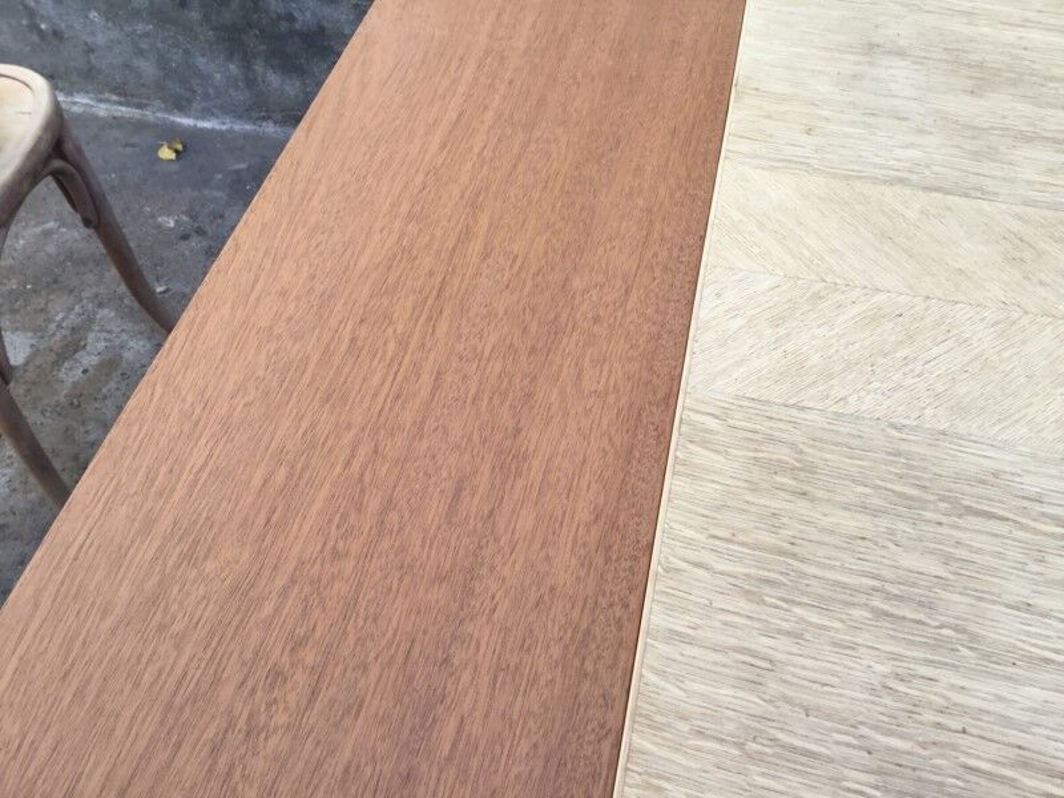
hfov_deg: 58.4
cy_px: 399
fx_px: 953
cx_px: 532
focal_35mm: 31
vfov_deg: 45.4
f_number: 2.4
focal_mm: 3.3
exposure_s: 1/117
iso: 25
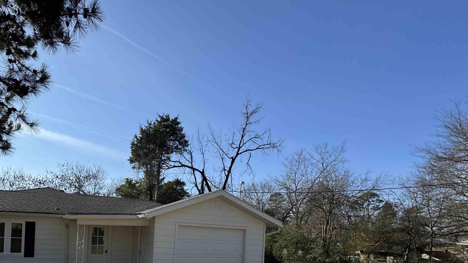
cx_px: 149
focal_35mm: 21
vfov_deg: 48.8
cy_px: 228
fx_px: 261
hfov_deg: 80.5
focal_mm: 2.22
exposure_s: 1/1370
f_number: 2.2
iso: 50
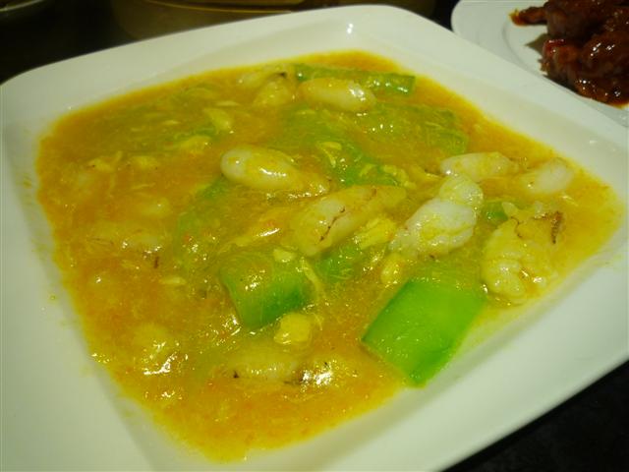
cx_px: 314
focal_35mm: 25
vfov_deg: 54.9
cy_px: 236
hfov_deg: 69.4
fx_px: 454
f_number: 2.8
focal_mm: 4.4
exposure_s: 1/30
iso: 125
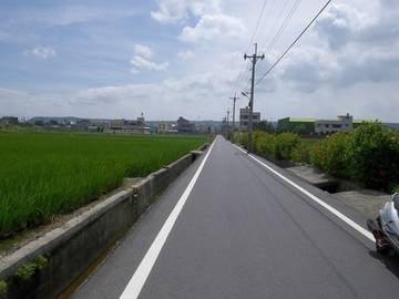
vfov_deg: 48.2
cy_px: 150
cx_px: 200
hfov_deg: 61.7
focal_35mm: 29
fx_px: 334
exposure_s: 1/1000
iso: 80
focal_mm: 4.1
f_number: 5.6
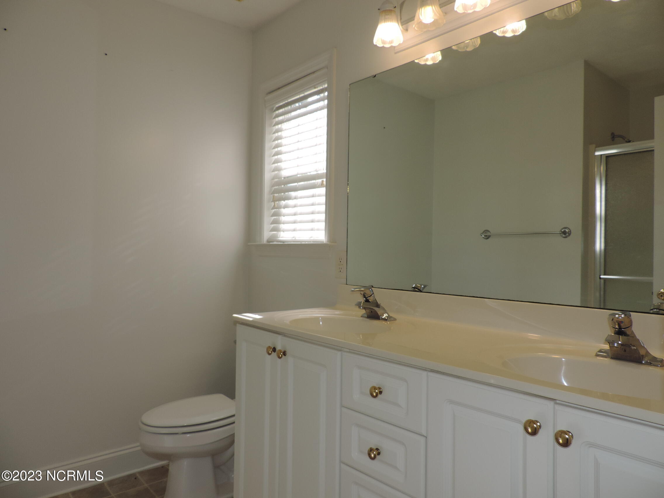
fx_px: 460
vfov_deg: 56.8
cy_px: 249
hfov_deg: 71.6
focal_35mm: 24
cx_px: 332
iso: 80
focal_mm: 4.3
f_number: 3
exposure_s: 1/100
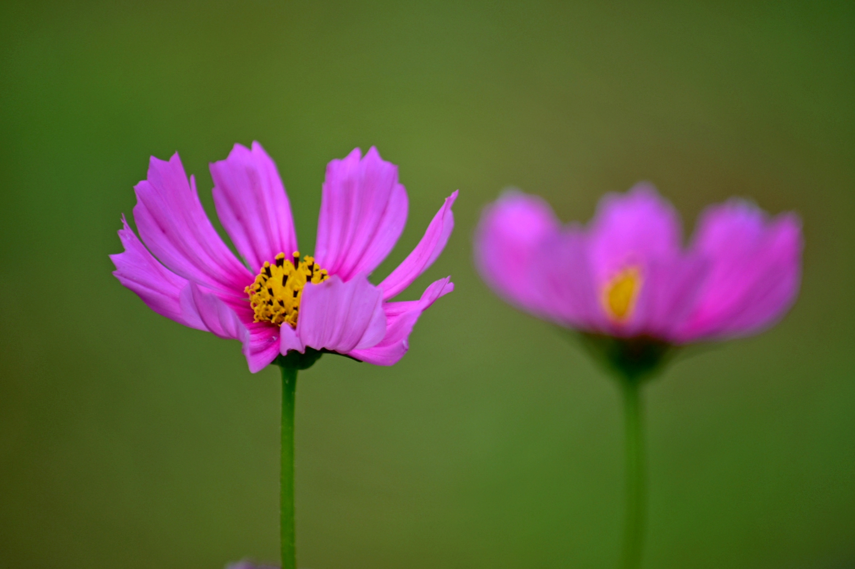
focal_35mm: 330
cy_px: 284
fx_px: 7832
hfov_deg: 6.2
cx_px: 428
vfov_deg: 4.2
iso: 200
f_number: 5.3
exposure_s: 1/500
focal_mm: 220
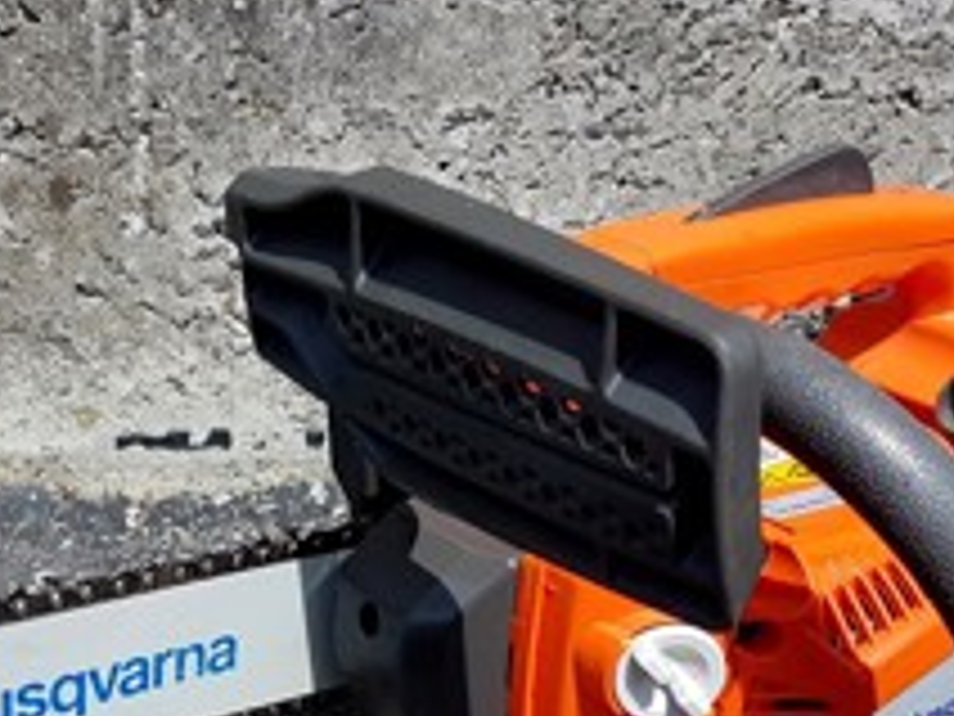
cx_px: 328
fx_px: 1350
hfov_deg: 38.5
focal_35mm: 49
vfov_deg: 29.0
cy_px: 581
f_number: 1.7
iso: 40
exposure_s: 1/1400
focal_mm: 4.2
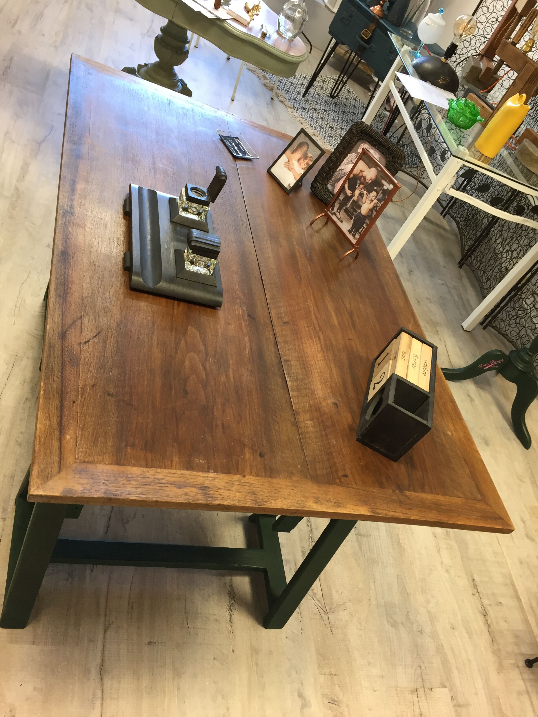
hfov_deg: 48.2
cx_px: 269
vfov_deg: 61.7
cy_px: 358
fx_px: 601
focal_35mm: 29
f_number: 2.2
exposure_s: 1/33
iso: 80
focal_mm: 4.15
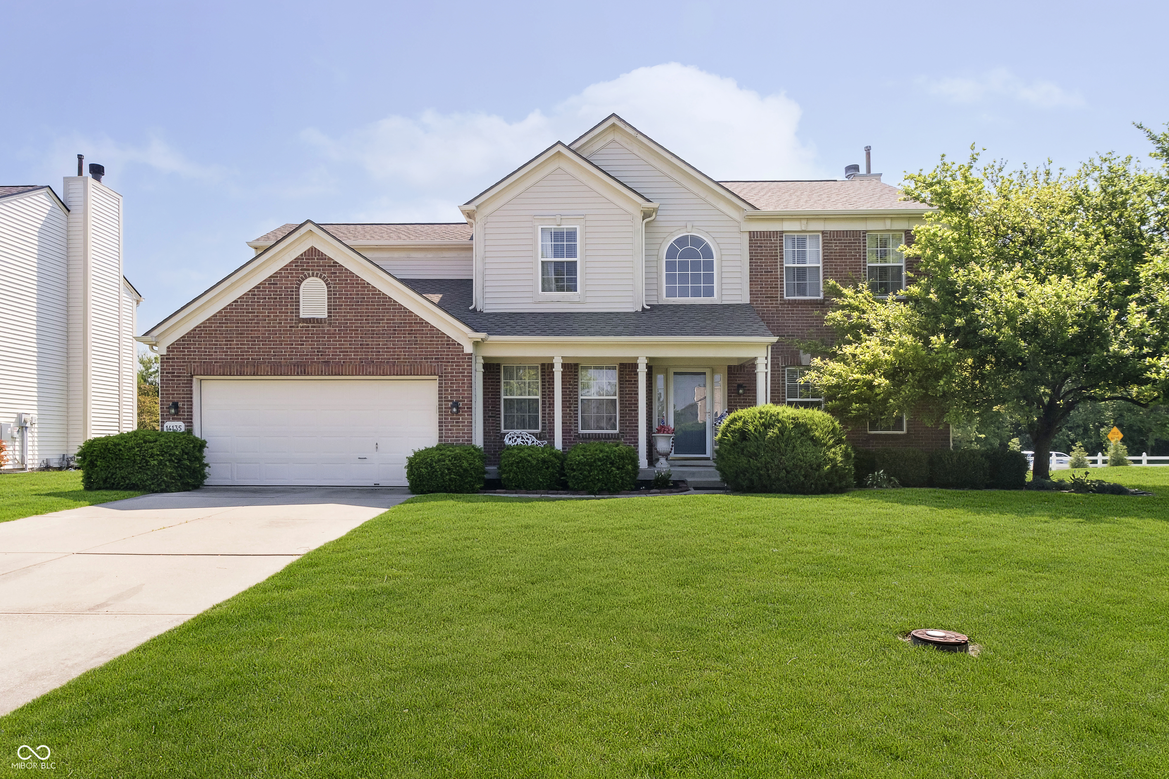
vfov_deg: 61.9
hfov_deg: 84.0
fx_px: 649
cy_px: 390
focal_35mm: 20
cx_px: 584
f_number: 6.4
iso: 640
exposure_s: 1/250
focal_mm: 13.1
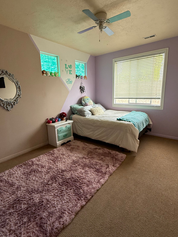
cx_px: 89
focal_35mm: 18
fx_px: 123
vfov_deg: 87.7
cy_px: 116
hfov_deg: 71.6
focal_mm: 2.22
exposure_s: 1/99
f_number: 2.2
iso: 200
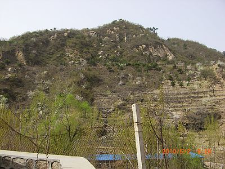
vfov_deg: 37.7
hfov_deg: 49.0
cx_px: 112
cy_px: 84
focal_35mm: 38
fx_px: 247
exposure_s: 1/400
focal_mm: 6.2
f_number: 4.3
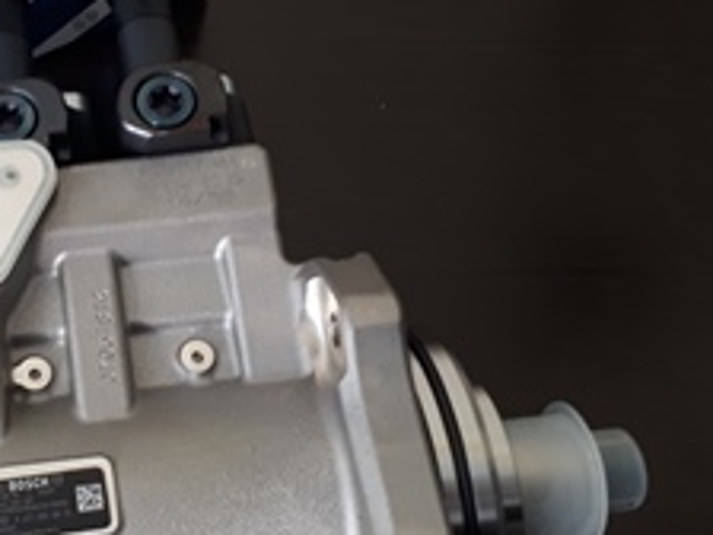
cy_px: 261
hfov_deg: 33.5
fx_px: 1112
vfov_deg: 27.0
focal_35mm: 54
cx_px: 60
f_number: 1.9
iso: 80
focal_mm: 3.6
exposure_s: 1/33
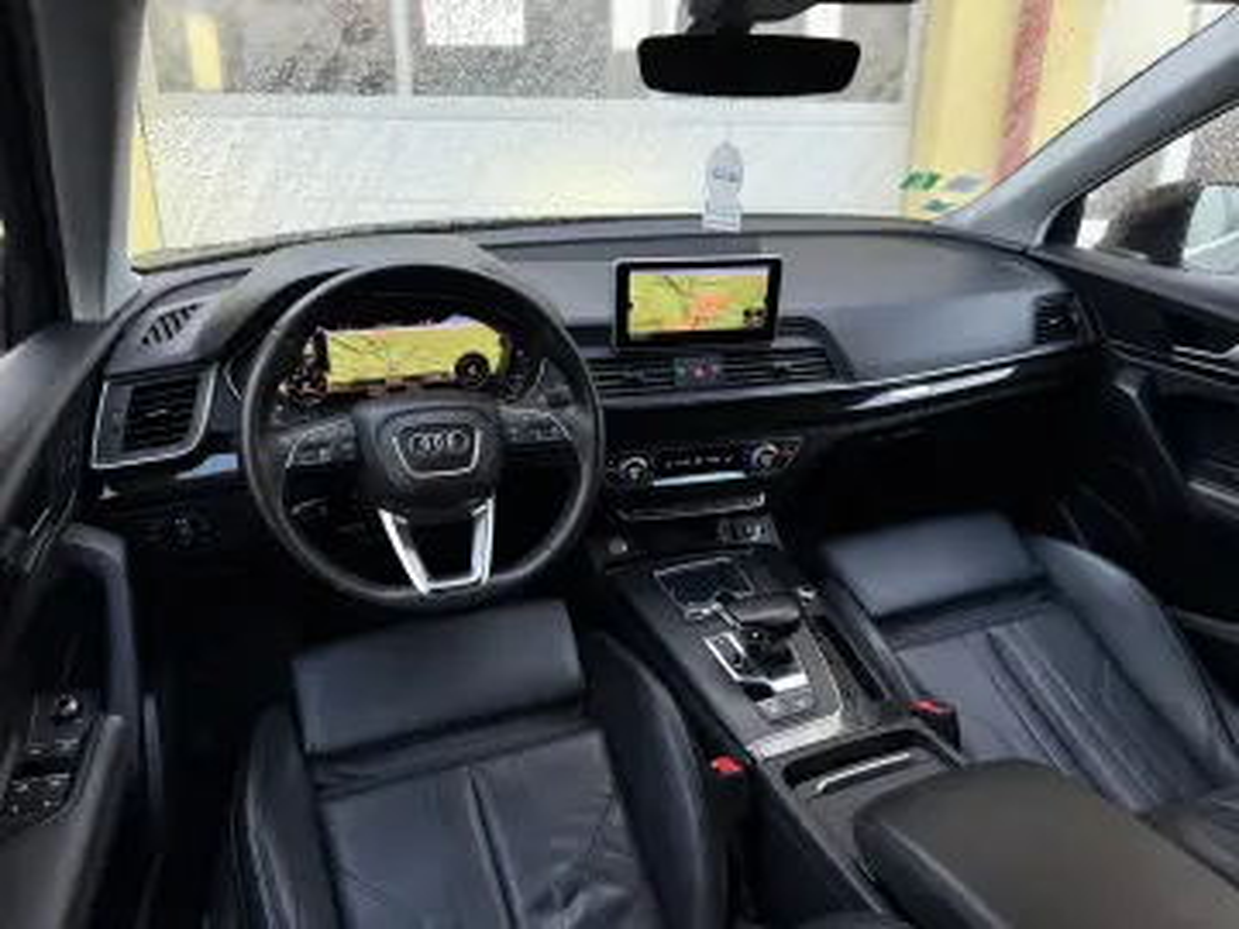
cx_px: 620
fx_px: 859
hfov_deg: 71.6
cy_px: 464
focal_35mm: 24
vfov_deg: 56.8
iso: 200
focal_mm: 6.76
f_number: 1.78
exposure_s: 1/76
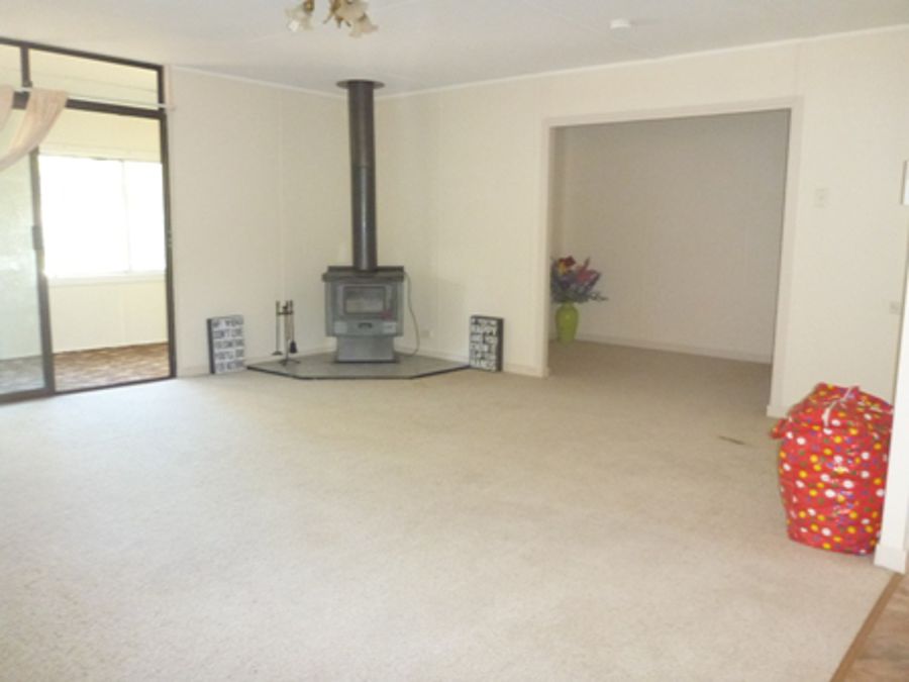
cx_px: 454
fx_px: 735
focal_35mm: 28
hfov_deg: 63.4
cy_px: 341
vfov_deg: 49.7
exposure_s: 1/60
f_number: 3.3
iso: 800
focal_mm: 4.9
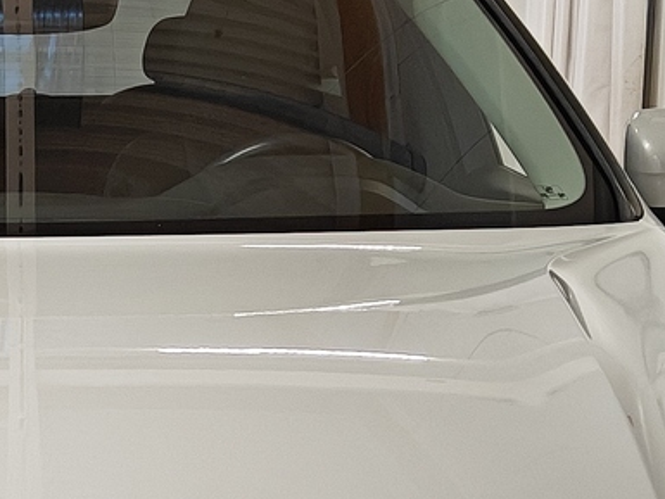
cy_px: 711
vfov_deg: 12.3
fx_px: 2229
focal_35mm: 116
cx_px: 76
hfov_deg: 16.8
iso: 50
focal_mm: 5.59
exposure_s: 1/124
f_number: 1.8
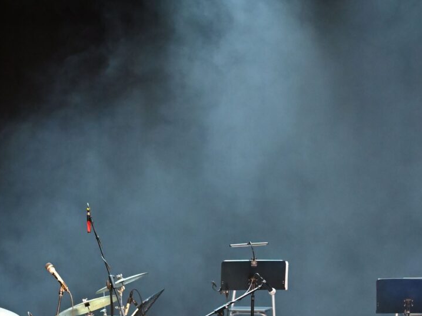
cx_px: 390
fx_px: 2926
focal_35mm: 240
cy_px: 312
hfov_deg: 8.2
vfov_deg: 6.2
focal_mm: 70
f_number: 4
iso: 5000
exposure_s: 1/60
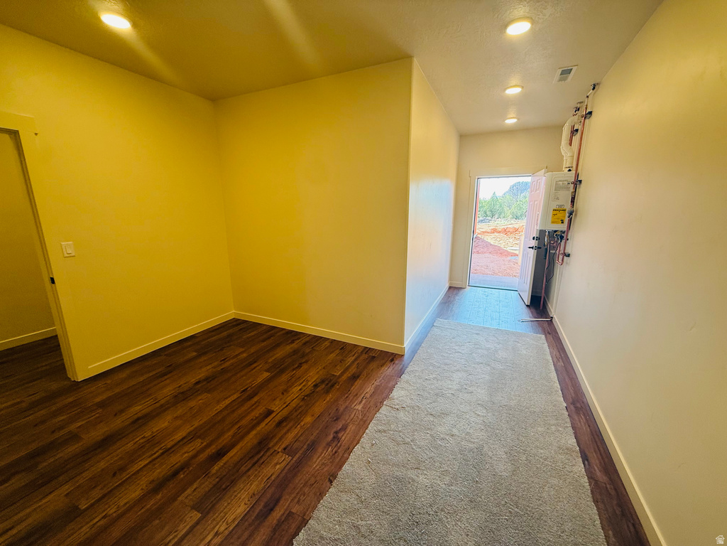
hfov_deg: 102.1
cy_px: 273
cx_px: 364
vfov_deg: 85.7
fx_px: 294
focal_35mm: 14
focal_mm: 2.22
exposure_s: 1/120
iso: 100
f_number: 2.2
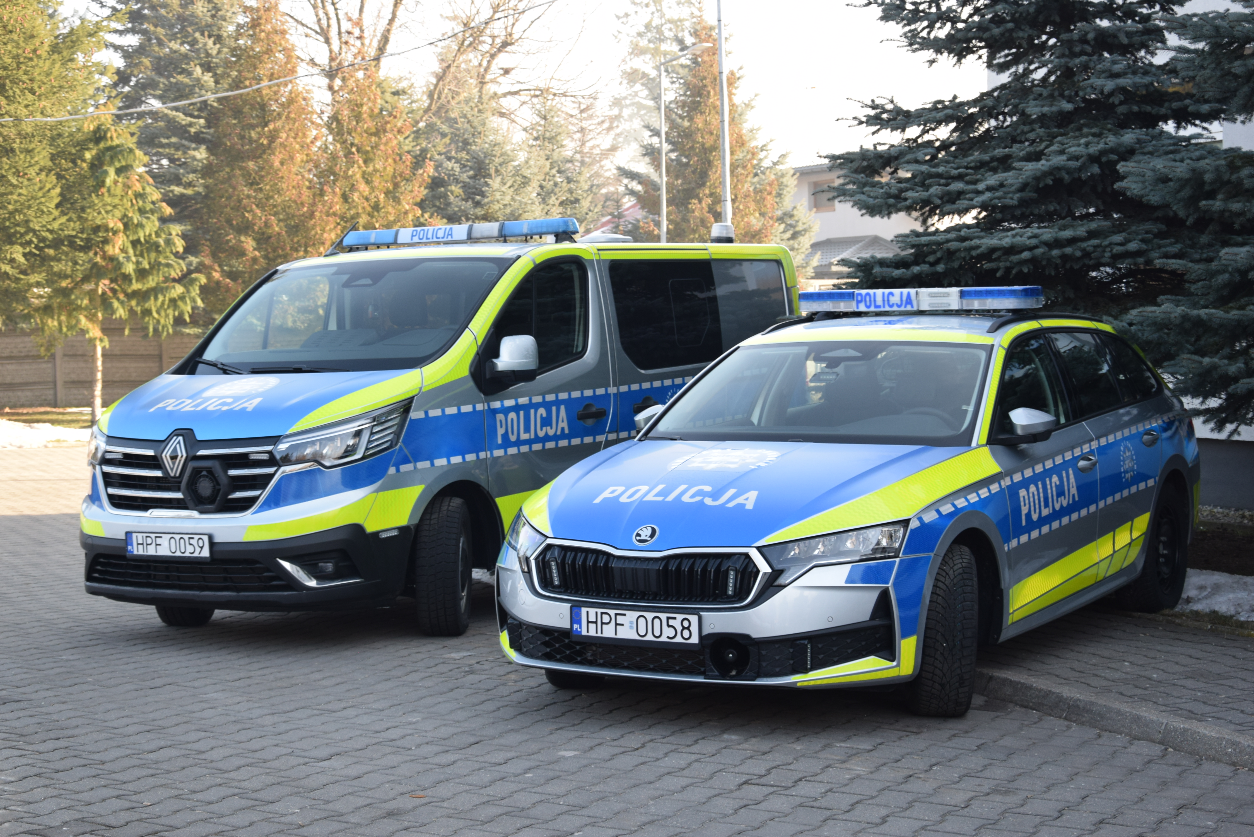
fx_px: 2090
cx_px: 627
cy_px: 418
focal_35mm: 60
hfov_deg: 33.4
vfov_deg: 22.6
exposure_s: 1/200
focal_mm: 40
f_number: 7.1
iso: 400
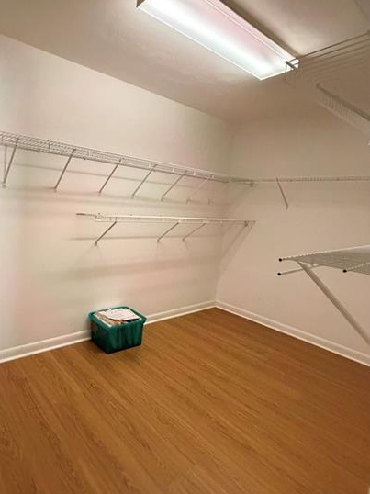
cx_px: 112
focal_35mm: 20
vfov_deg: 81.8
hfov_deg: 63.6
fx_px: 285
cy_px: 241
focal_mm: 2.22
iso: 640
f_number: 2.2
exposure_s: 1/60
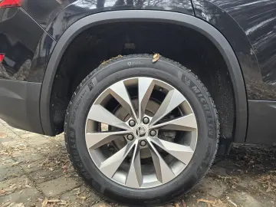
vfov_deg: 58.9
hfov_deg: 73.9
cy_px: 104
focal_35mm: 23
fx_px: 183
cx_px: 138
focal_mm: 6.3
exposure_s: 1/120
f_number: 1.7
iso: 160
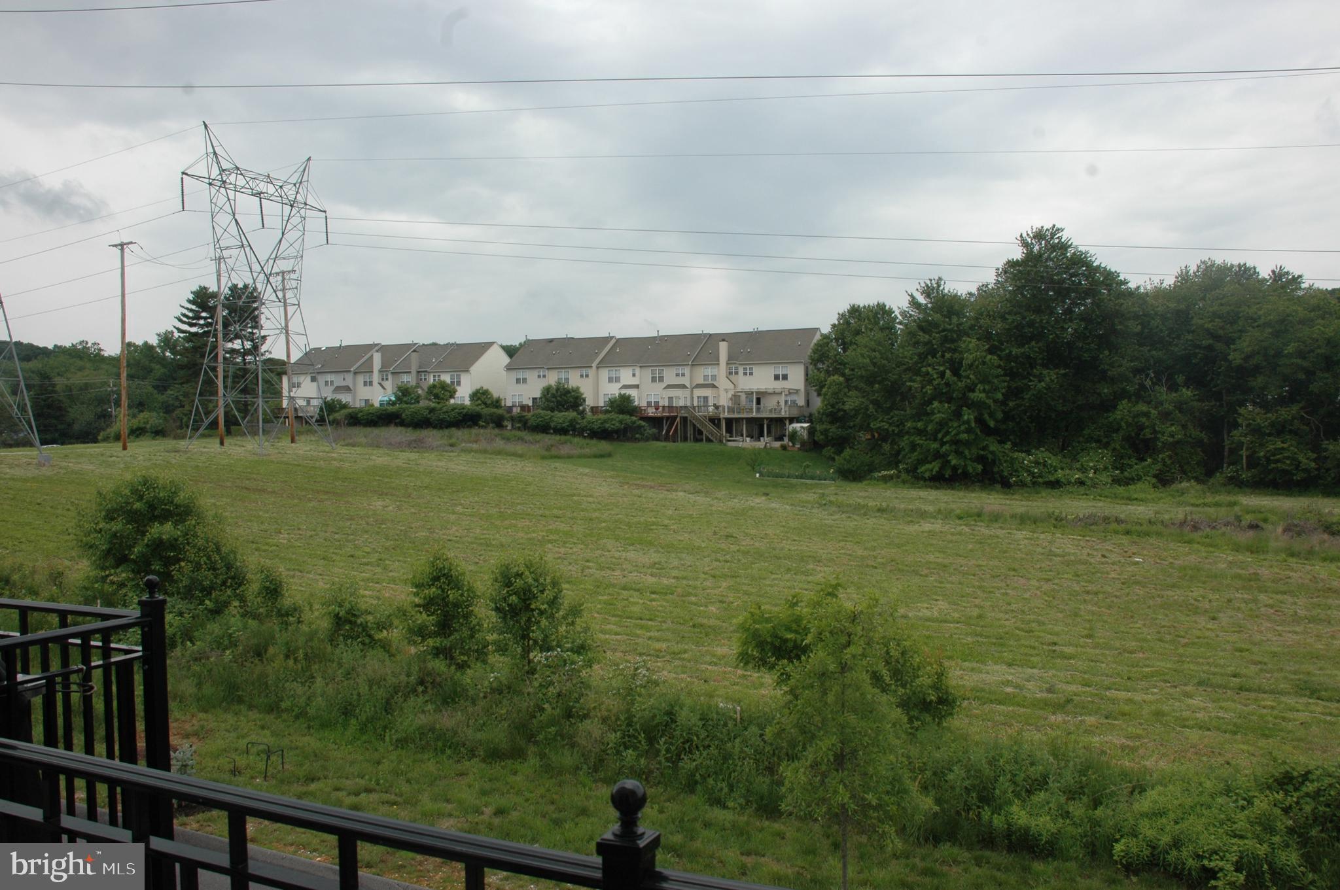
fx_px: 1004
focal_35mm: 27
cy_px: 445
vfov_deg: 47.8
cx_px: 670
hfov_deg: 67.4
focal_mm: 18
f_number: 9
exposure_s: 1/320
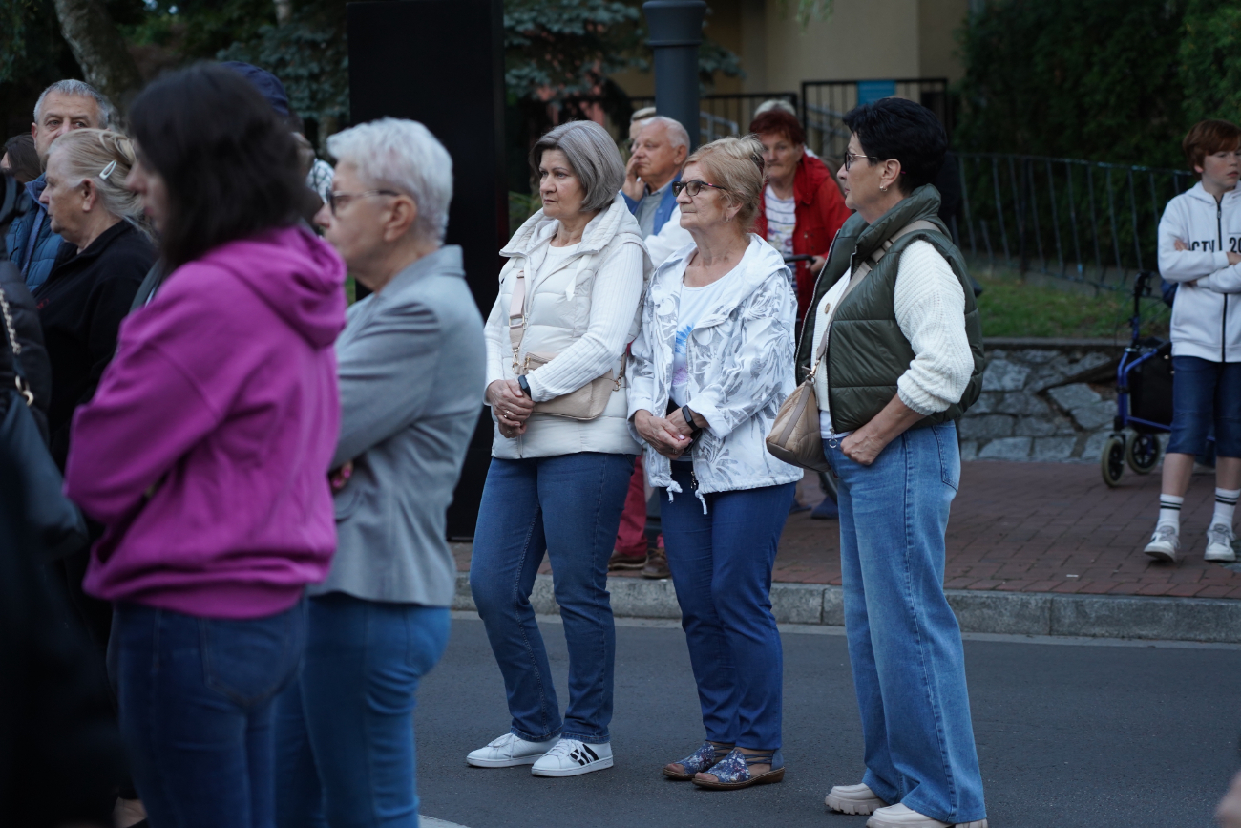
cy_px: 414
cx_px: 620
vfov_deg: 13.0
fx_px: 3620
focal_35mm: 105
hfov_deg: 19.5
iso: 1250
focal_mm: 105
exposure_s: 1/100
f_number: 4
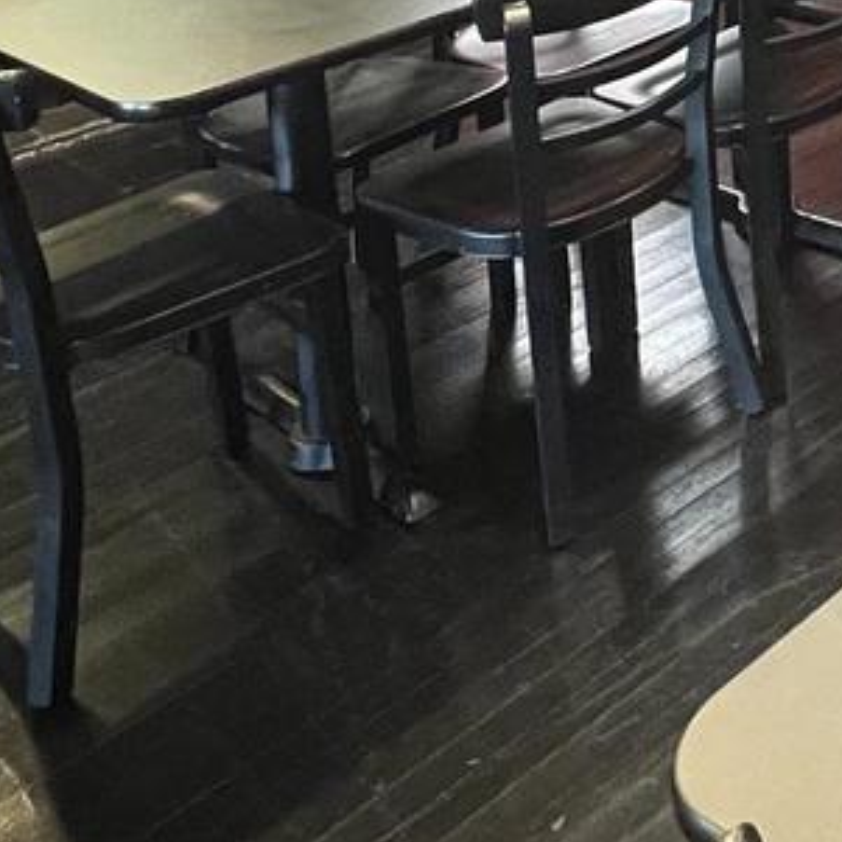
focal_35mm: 55
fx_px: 1514
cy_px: -308
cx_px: 1264
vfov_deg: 25.7
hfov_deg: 24.3
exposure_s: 1/60
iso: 640
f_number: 1.8
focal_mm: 1.57
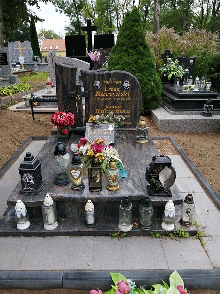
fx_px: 220
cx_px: 110
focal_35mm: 26
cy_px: 147
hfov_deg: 53.0
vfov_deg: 67.3
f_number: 1.8
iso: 100
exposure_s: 1/900
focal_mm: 3.6
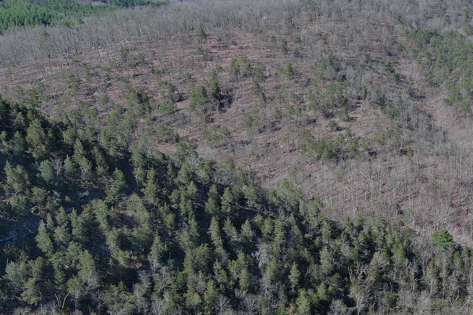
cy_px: 359
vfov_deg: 17.9
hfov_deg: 25.8
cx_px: 513
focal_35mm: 73
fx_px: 959
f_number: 2.8
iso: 100
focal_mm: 10.57
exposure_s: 1/646
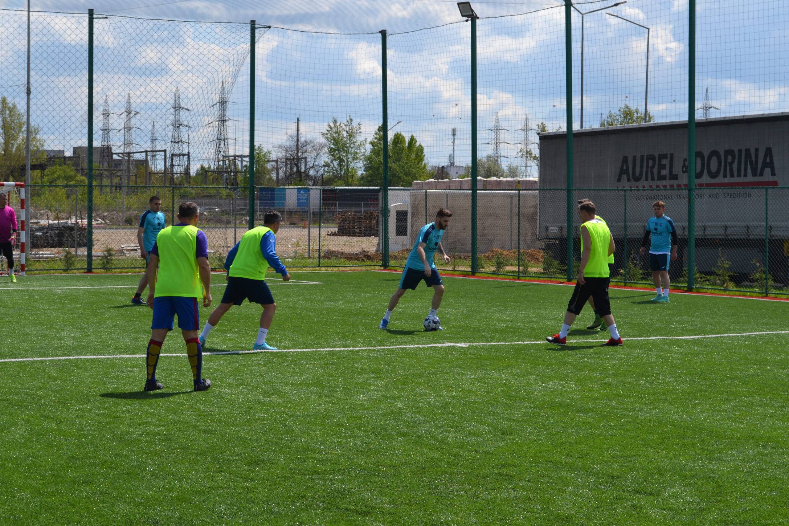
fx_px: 1709
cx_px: 394
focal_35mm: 78
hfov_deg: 26.0
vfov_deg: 17.5
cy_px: 263
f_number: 8
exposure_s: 1/250
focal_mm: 52
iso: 100
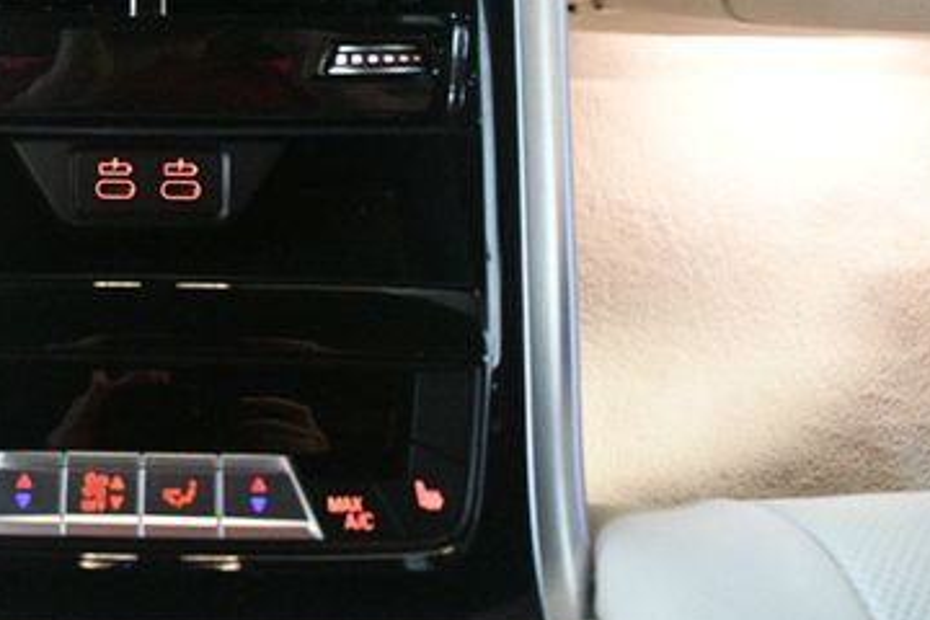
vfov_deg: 27.5
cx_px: 134
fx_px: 1240
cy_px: 129
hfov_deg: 38.9
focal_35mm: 48
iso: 9000
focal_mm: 18
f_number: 3.5
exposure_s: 1/60
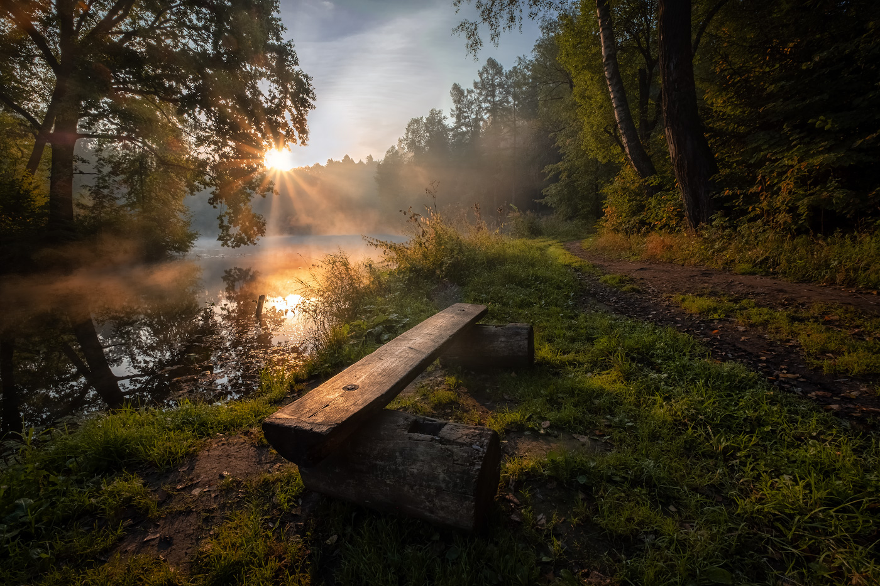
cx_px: 440
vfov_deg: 77.3
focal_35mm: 15
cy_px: 293
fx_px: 367
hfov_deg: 100.4
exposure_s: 1/40
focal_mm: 10
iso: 800
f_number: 16
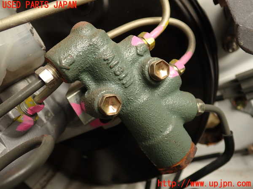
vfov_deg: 44.2
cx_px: 126
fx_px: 234
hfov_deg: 56.8
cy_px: 94
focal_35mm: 32
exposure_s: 1/60
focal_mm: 5.79
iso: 125
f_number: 2.4
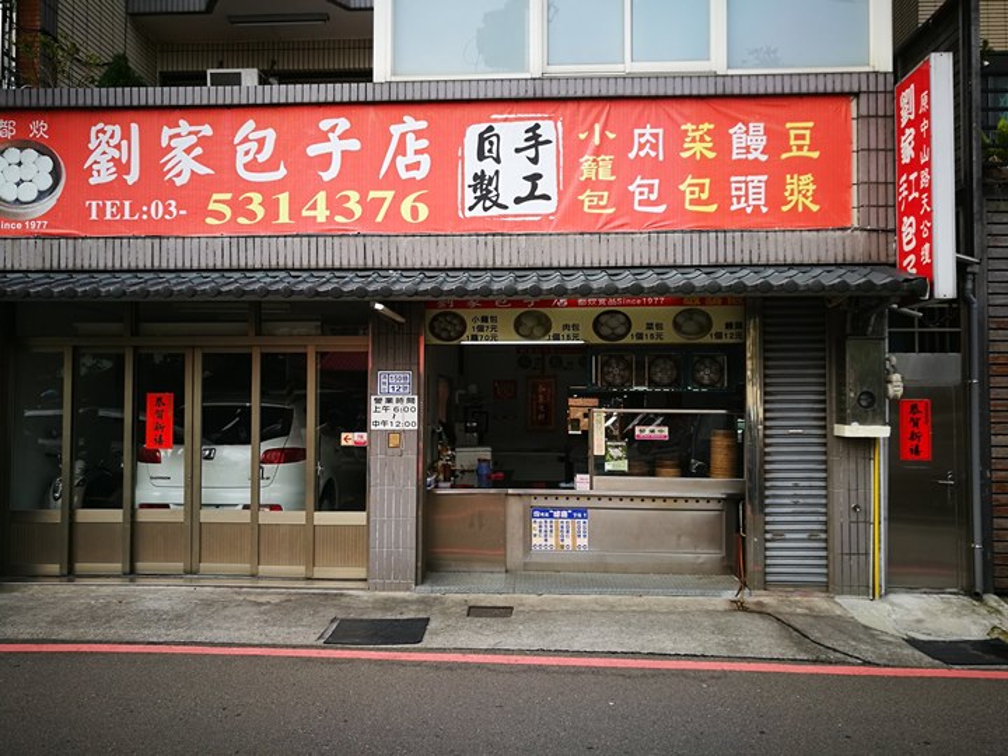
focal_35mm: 27
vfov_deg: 51.4
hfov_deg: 65.3
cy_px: 378
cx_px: 504
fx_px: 786
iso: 50
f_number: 2.2
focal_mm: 4.5
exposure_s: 1/209
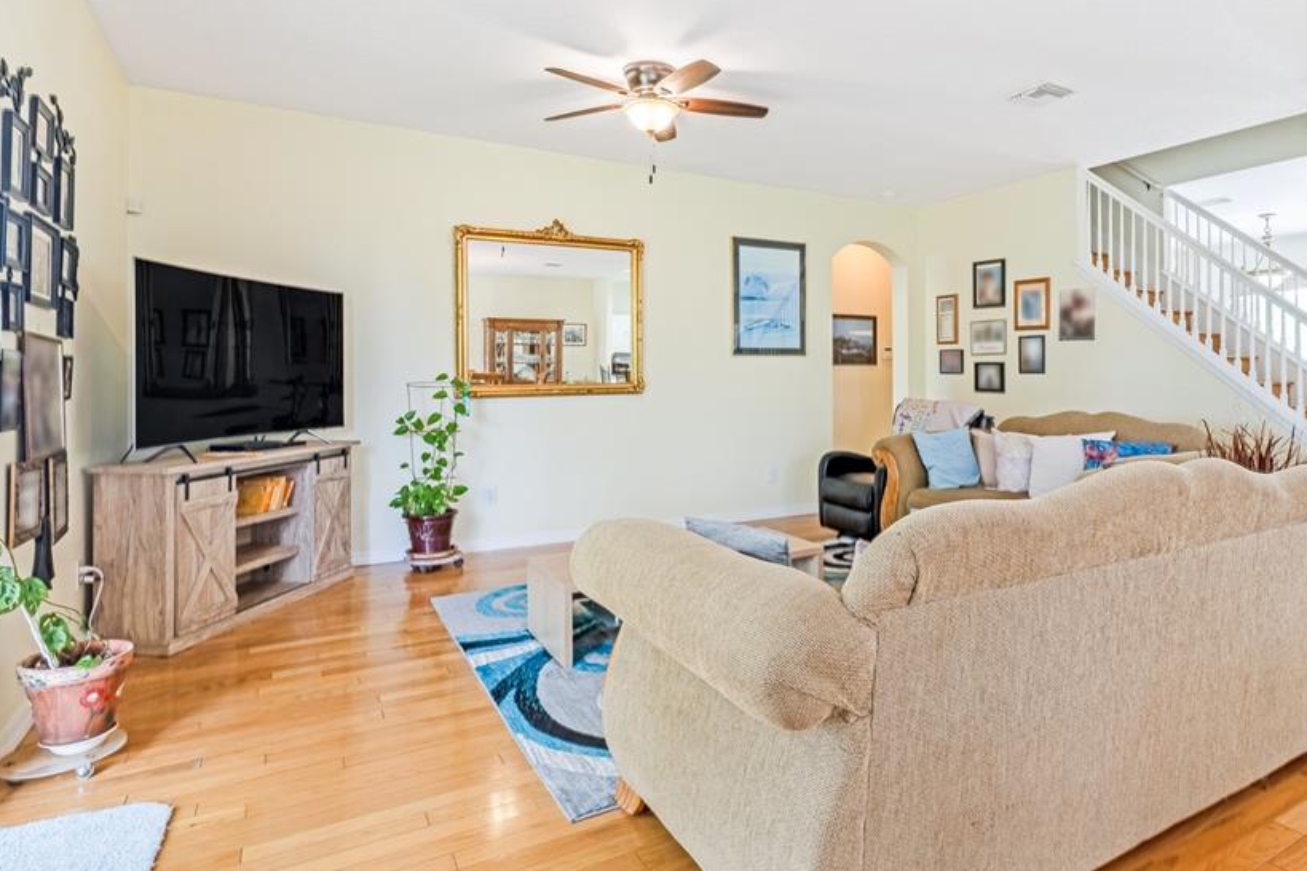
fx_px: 749
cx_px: 729
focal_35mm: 21
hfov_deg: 81.9
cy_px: 367
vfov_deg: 60.1
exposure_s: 1/80
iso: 250
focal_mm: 11
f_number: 9
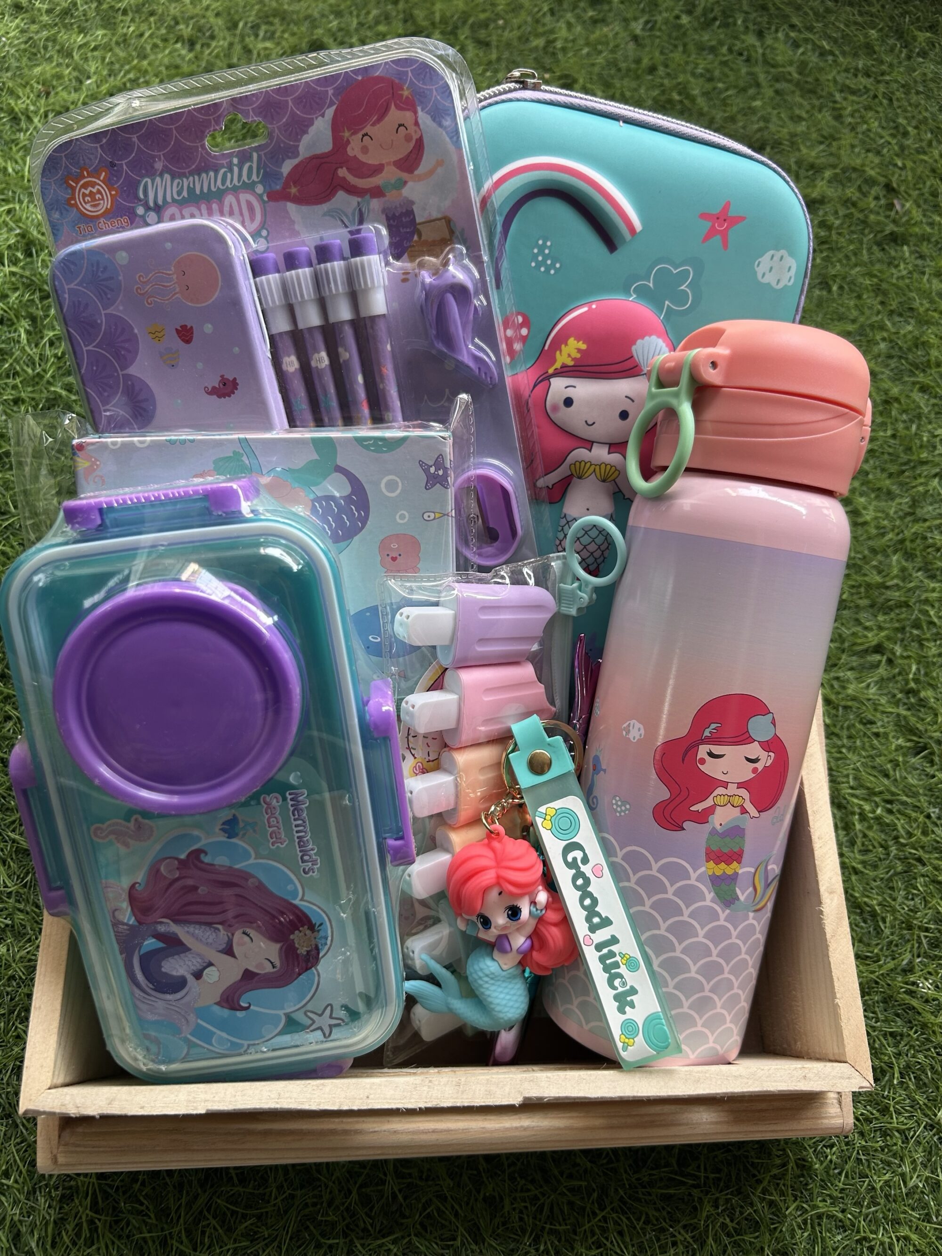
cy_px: 628
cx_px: 471
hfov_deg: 53.1
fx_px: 943
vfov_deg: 67.3
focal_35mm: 26
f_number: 1.5
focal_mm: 5.7
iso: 64
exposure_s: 1/121
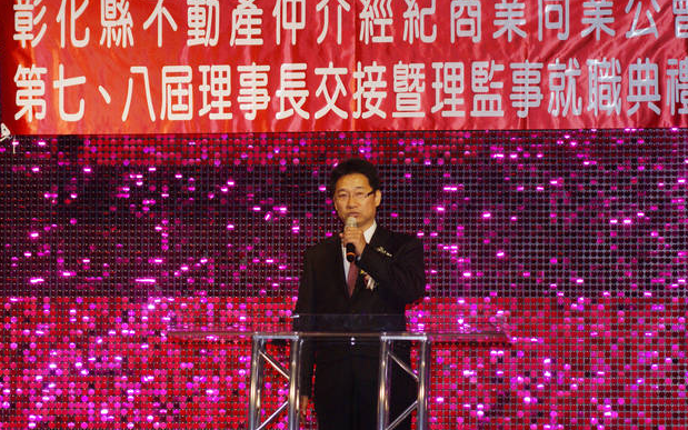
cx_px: 352
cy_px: 224
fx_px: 3563
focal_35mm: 190
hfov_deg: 11.0
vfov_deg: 6.9
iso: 400
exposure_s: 1/125
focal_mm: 120
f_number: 5.6
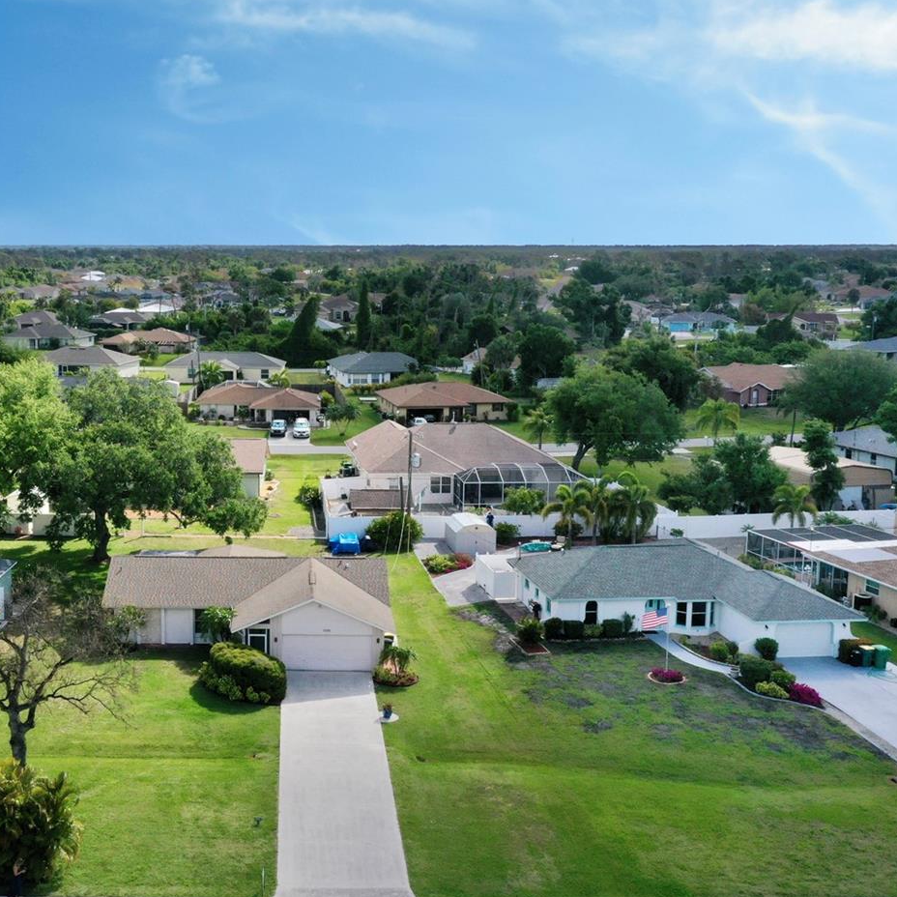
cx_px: 253
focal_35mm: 41
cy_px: 420
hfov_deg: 40.1
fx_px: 1202
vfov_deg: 40.9
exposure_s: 1/320
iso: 100
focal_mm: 10.26
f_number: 10
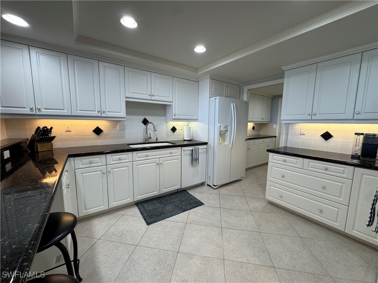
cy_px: 142
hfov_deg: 102.1
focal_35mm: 14
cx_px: 189
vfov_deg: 85.7
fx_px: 153
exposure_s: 1/120
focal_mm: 2.22
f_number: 2.2
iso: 160
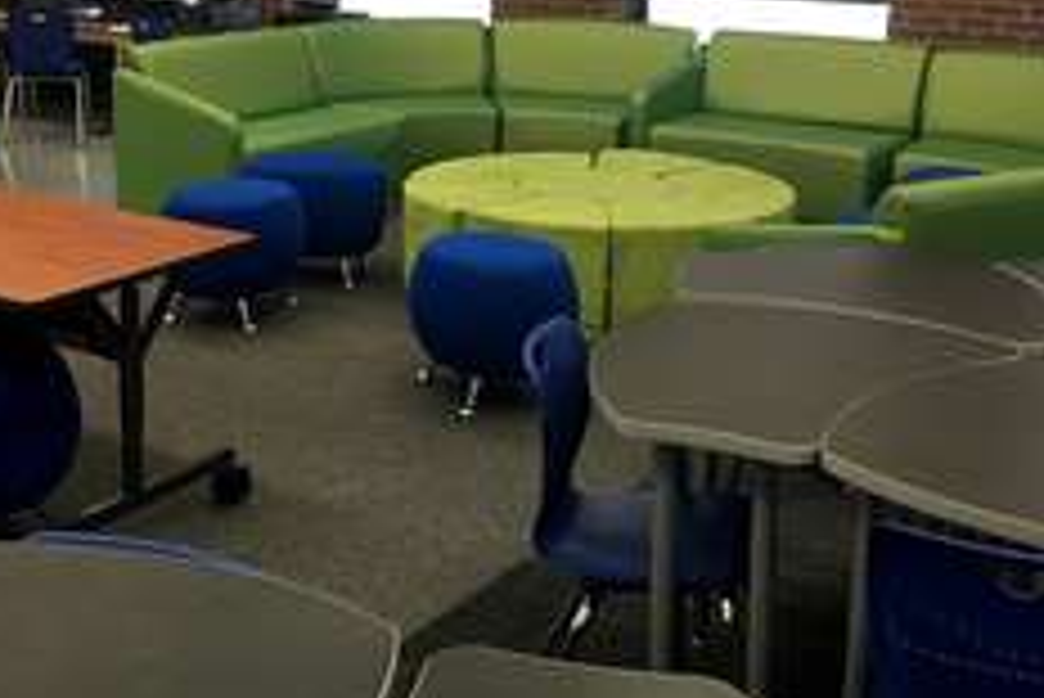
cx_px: 441
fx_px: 1509
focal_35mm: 52
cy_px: 171
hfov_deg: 38.1
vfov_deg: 25.7
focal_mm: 4.15
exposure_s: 1/30
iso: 25
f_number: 2.2
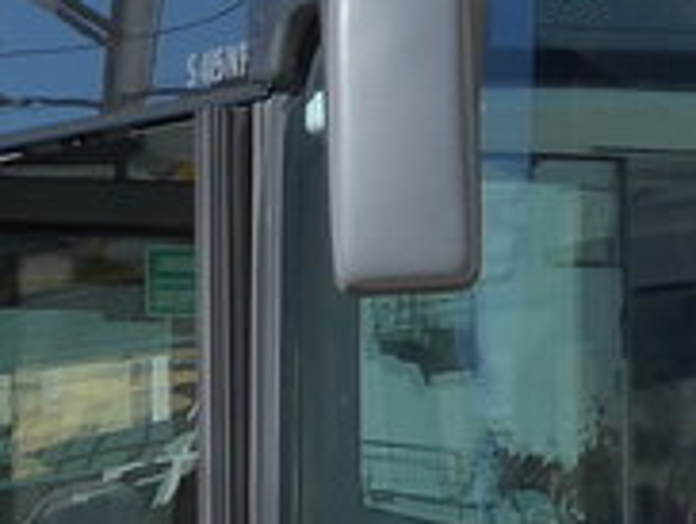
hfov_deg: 5.5
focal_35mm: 362
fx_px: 7288
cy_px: 428
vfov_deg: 4.1
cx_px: 272
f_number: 3.4
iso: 160
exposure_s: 1/1300
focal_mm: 11.3
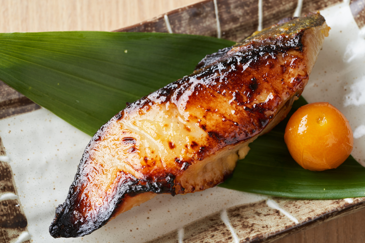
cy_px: 122
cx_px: 182
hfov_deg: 22.6
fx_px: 913
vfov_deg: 15.2
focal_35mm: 90
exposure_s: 1/125
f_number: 8
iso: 100
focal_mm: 90
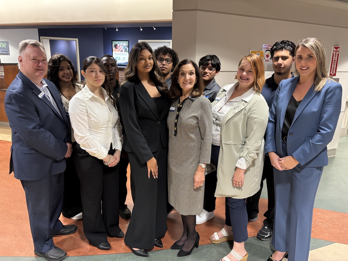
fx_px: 261
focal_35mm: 26
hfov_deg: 67.3
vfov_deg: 53.1
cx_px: 174
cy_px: 130
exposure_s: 1/60
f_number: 1.6
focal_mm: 5.96
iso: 500
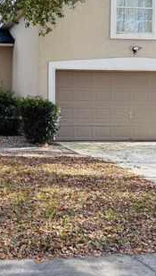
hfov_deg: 20.4
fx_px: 412
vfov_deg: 37.2
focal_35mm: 56
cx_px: -17
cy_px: 119
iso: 100
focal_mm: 6.76
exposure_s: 1/1122
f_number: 1.78
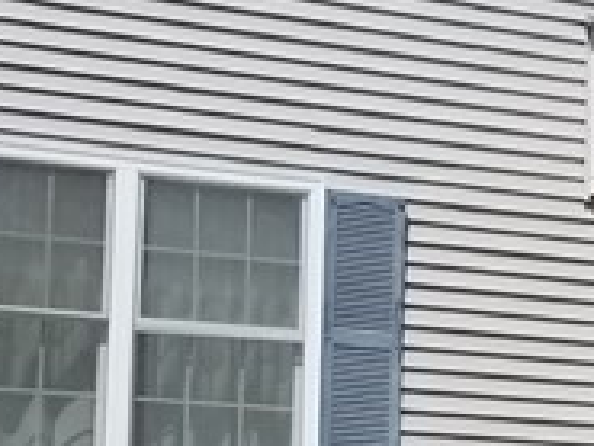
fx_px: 2473
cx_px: 902
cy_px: 407
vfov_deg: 10.3
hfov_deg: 12.9
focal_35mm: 144
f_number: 1.7
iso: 50
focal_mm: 4.3
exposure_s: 1/4128
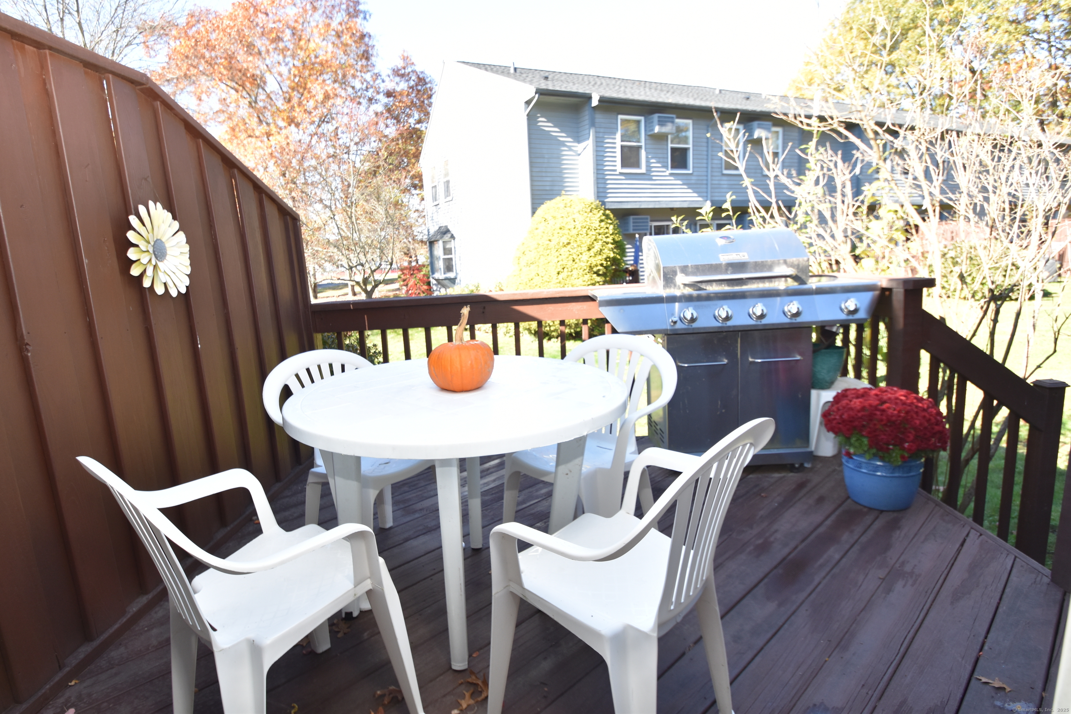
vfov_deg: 67.4
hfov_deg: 90.0
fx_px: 535
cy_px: 357
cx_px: 536
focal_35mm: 18
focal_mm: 12
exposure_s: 1/200
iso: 400
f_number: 7.1
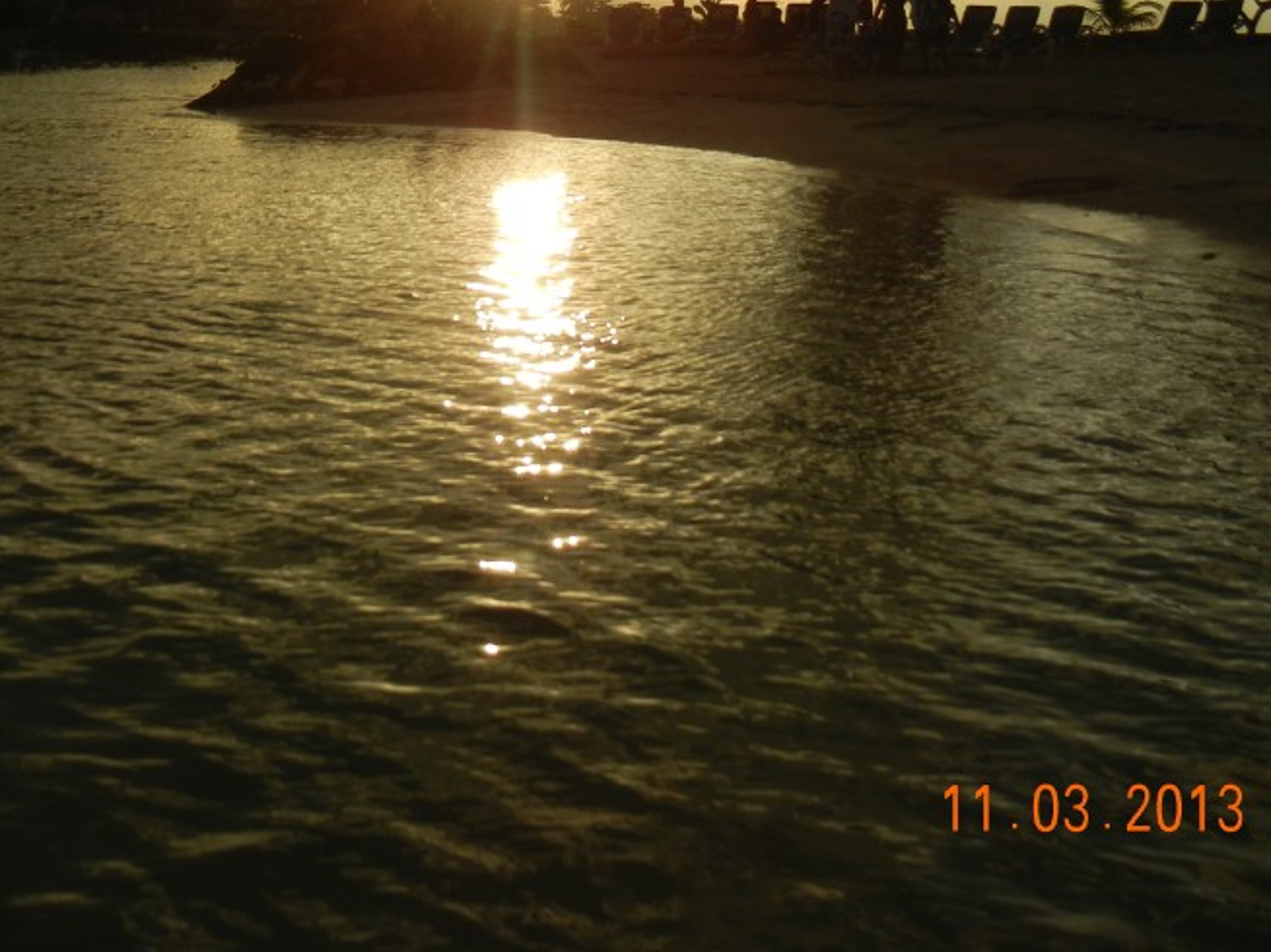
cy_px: 218
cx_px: 556
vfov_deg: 30.3
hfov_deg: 40.4
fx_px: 1725
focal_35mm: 47
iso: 160
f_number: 7
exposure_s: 1/628
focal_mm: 5.4
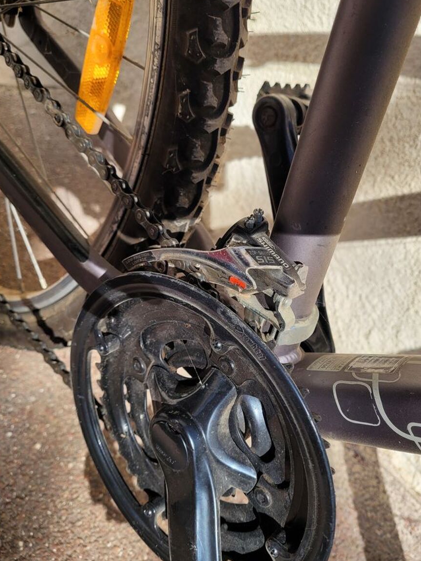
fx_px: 486
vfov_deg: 59.9
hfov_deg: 46.7
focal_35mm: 30
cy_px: 280
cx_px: 236
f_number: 1.8
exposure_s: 1/1533
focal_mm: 5.4
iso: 40
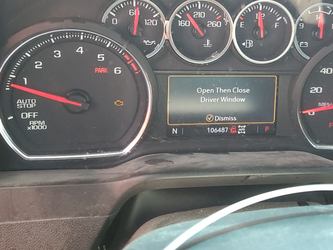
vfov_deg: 34.0
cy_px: 79
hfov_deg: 44.4
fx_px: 404
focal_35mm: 42
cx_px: 210
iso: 84
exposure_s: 1/120
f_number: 1.5
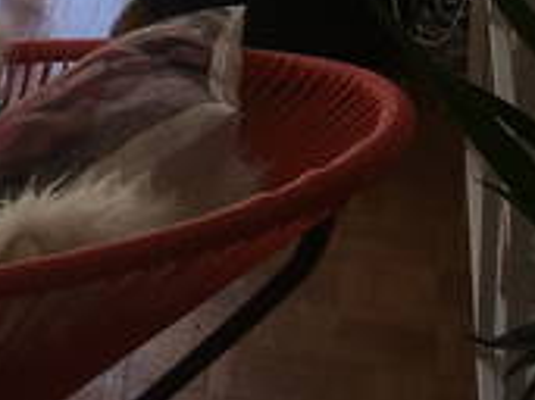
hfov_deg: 13.7
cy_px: -500
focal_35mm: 134
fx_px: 2070
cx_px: -316
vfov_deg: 9.9
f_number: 2.2
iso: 25
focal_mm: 4.15
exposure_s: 1/250
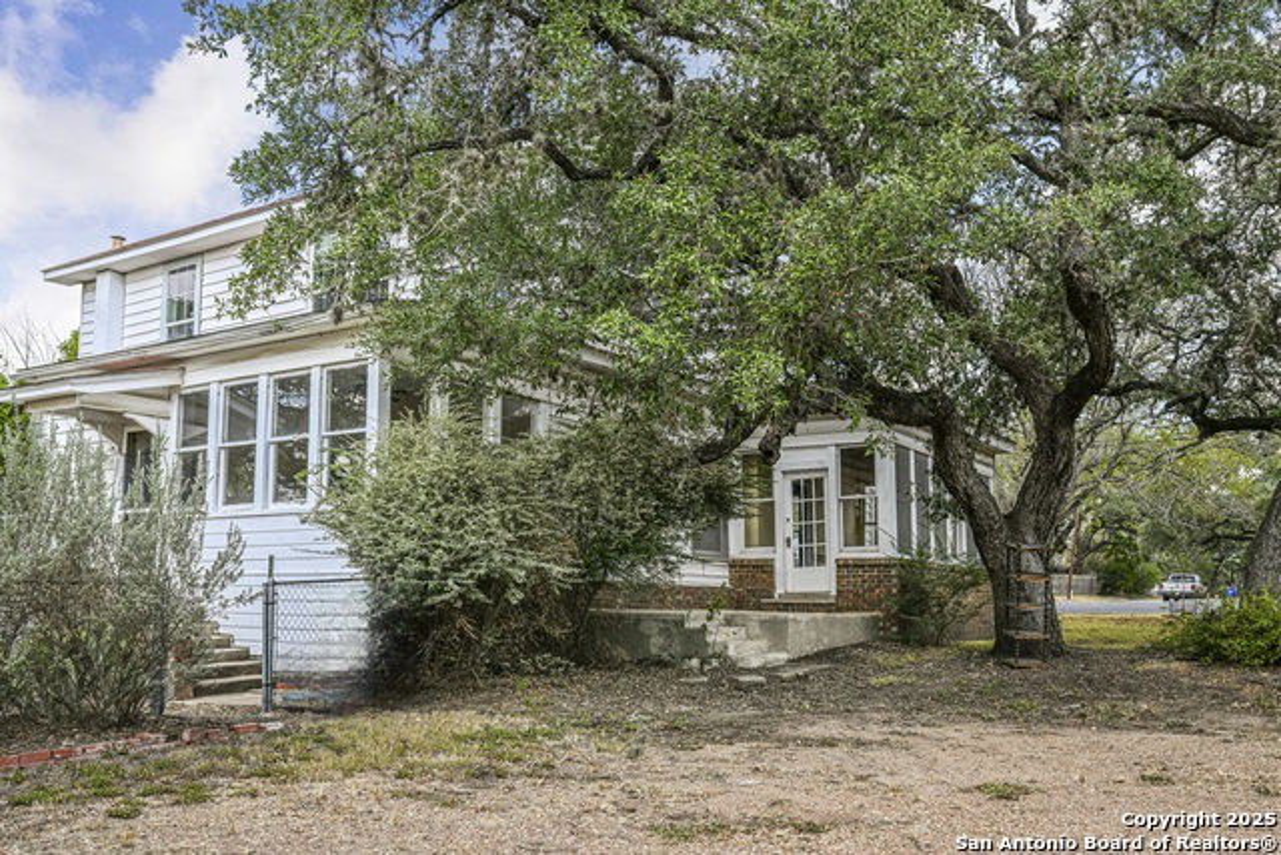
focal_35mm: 30
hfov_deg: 61.9
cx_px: 640
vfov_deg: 43.6
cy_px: 428
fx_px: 1068
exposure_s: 1/200
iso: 250
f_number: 10
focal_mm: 30
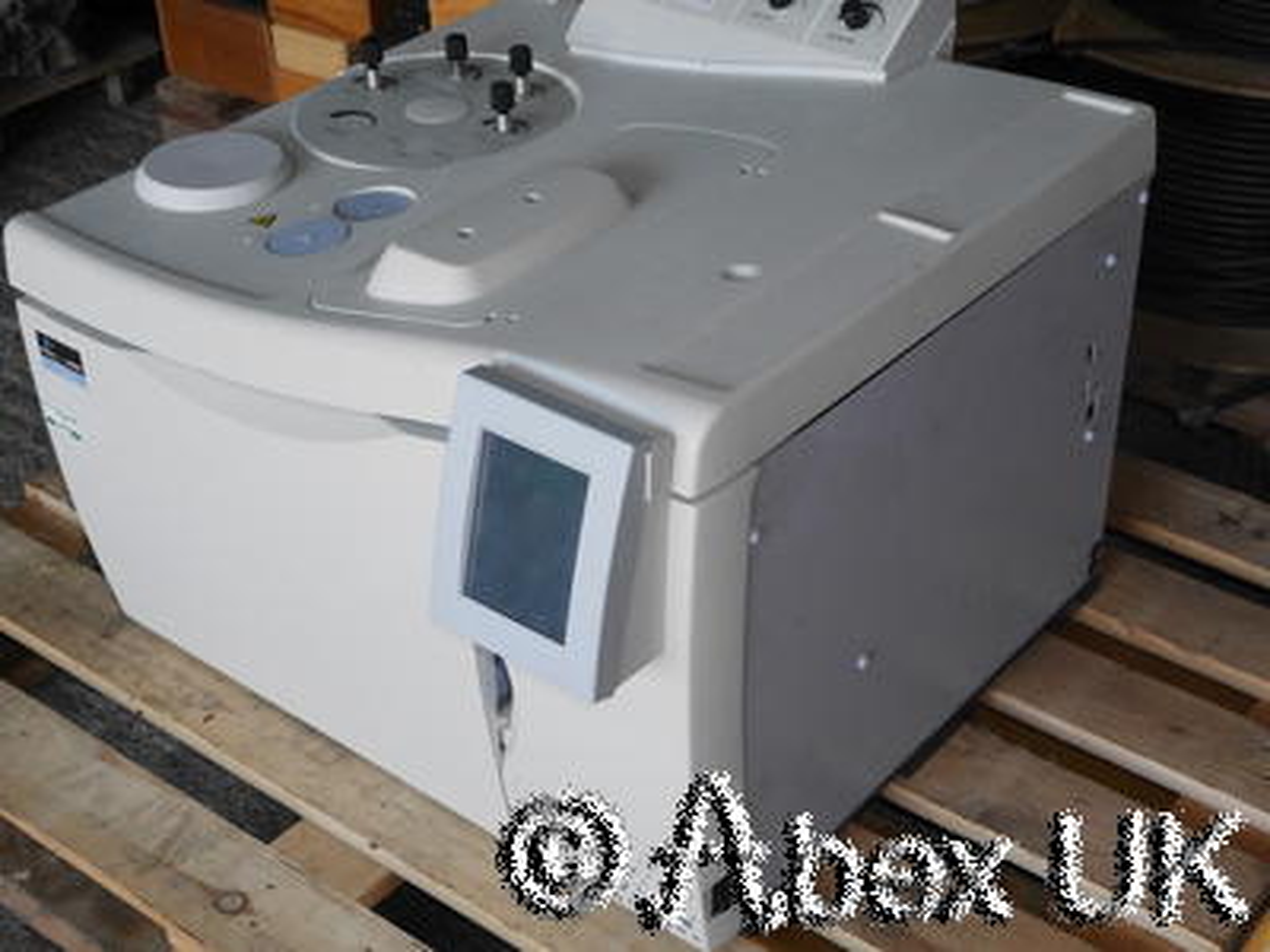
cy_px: 476
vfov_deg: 26.1
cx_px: 635
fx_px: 2055
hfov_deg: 34.3
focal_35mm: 56
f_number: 9
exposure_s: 1/250
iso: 3200
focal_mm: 28
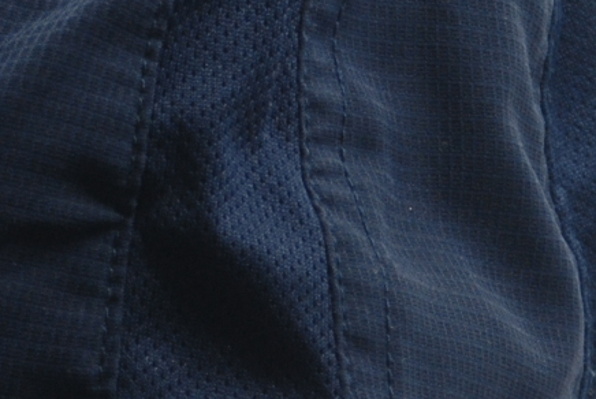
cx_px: -213
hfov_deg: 4.4
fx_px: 7725
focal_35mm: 466
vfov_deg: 3.0
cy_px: 297
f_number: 8
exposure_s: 1/200
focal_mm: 70
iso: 200
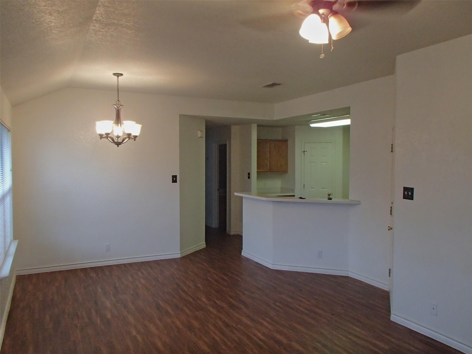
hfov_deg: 63.4
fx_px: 382
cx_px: 236
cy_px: 177
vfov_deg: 49.7
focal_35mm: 28
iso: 500
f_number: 3.9
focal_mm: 5
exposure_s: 1/30
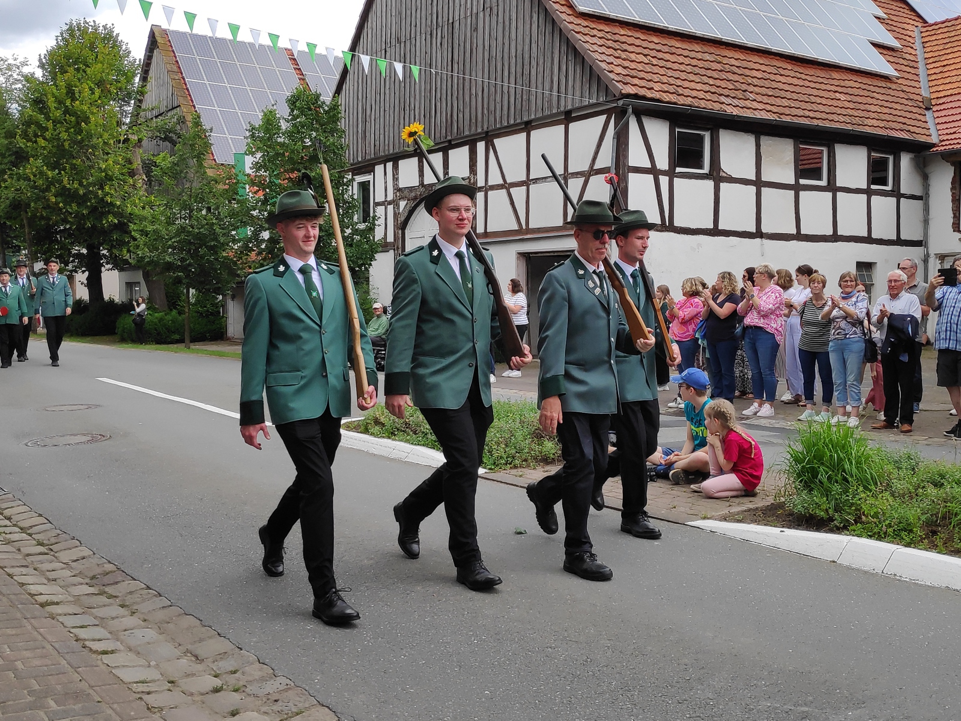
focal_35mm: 20
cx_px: 480
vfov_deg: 66.0
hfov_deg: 81.7
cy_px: 360
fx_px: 555
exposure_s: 1/646
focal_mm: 3.94
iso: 100
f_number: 1.9
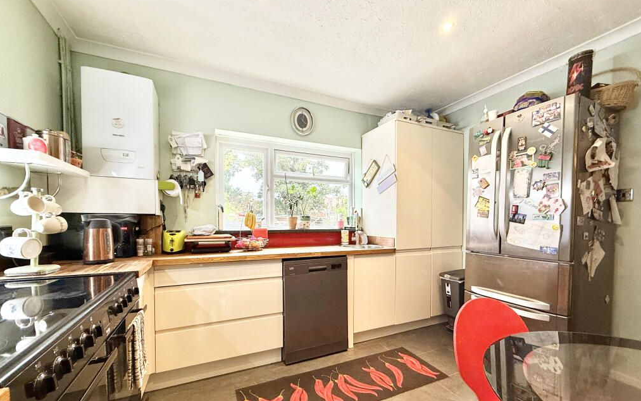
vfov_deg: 74.4
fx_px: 262
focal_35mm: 15
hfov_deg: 101.5
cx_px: 320
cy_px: 229
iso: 200
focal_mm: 2.22
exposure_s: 1/50
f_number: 2.2
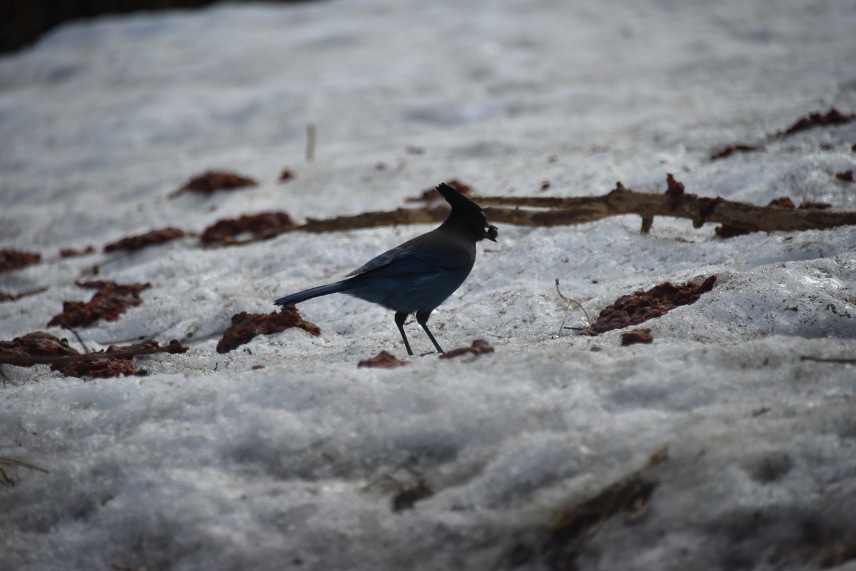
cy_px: 286
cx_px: 428
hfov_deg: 6.9
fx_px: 7134
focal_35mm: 300
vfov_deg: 4.6
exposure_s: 1/640
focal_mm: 300
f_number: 5.6
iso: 1400
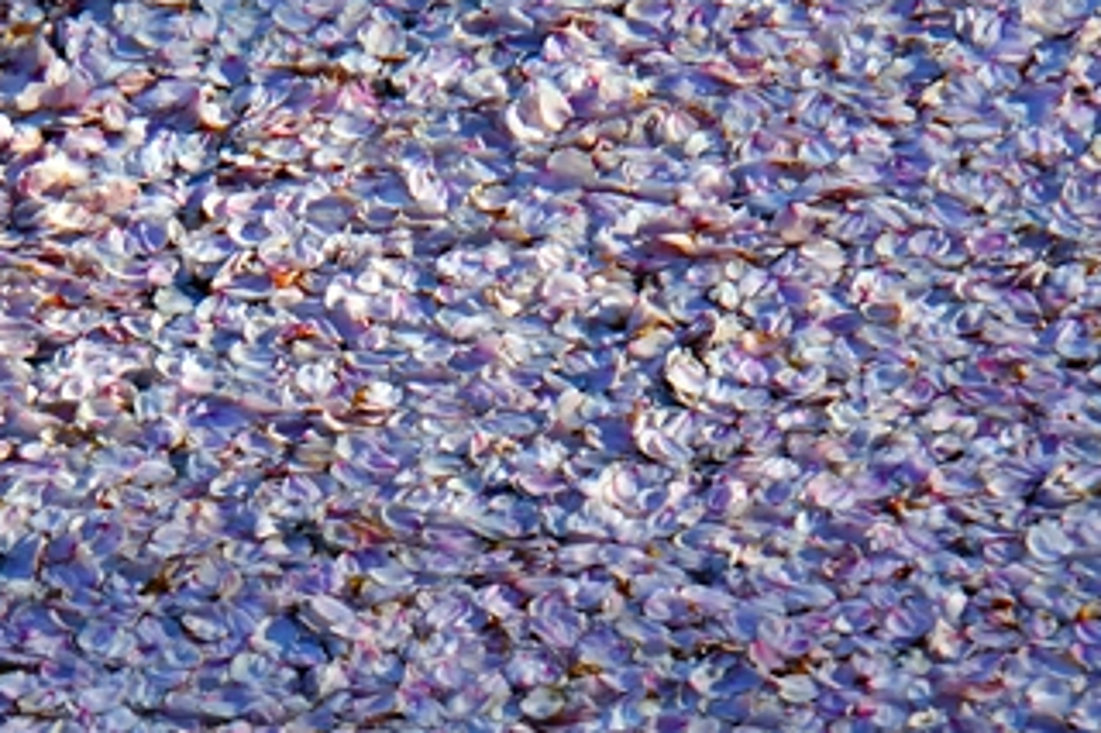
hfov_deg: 2.8
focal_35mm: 749
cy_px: 544
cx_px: 289
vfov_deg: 1.8
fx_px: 22894
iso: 125
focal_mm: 200
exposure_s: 1/320
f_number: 6.3
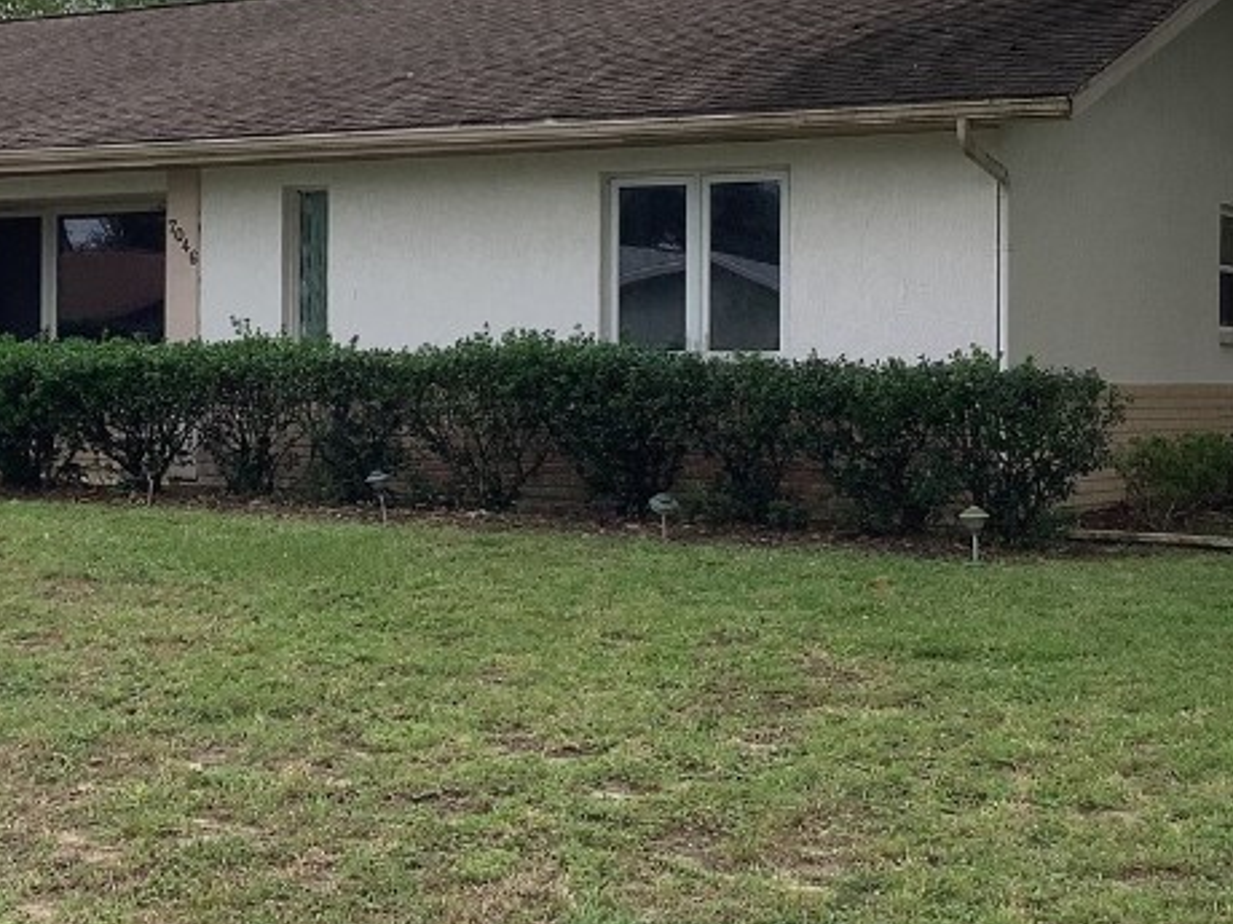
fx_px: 2458
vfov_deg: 21.3
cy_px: 364
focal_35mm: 69
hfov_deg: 27.8
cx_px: 319
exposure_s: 1/1131
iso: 25
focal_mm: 3.3
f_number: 2.4
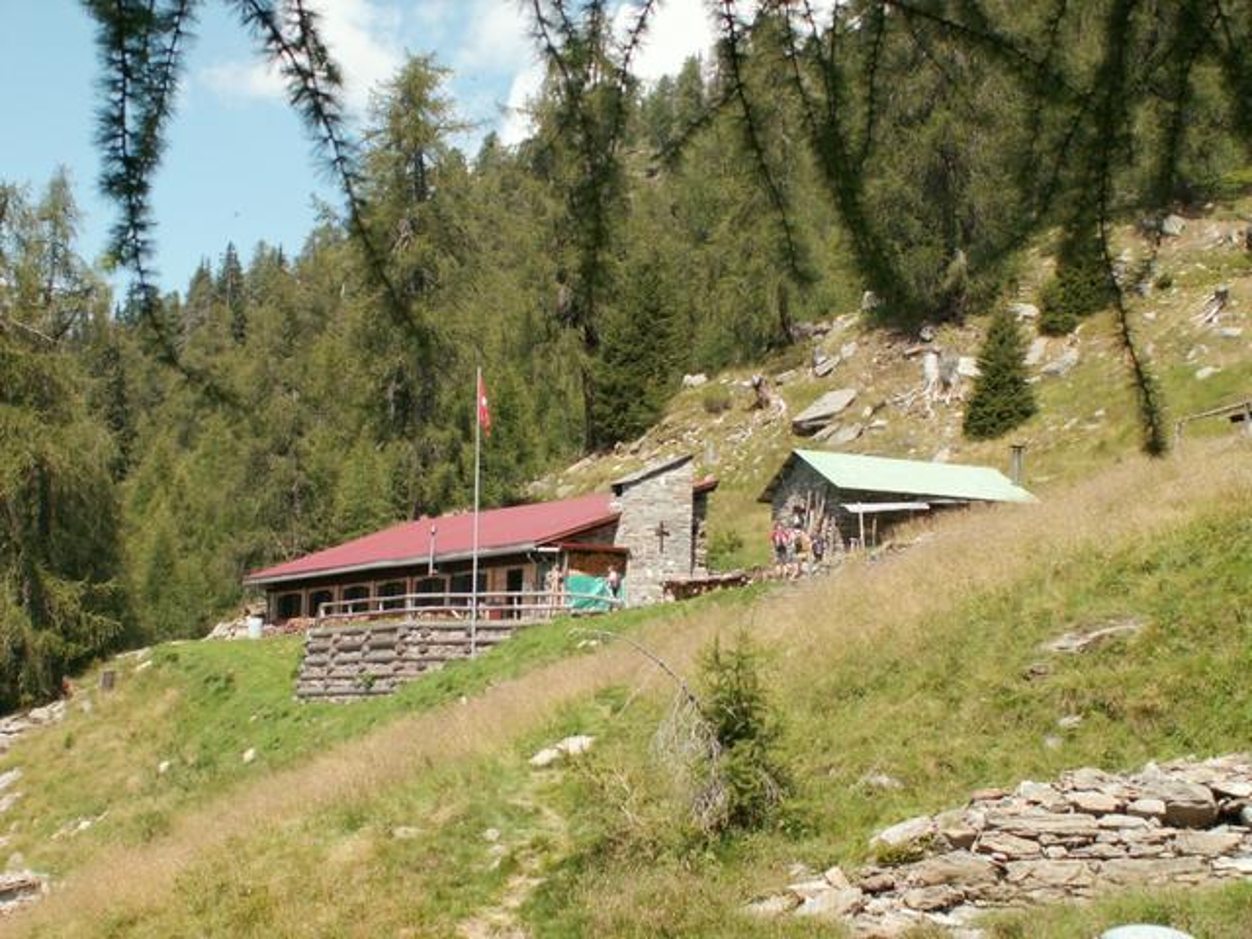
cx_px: 626
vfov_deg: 25.2
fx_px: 2098
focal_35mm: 58
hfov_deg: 33.2
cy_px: 470
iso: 50
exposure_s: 1/320
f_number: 4
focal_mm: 9.67
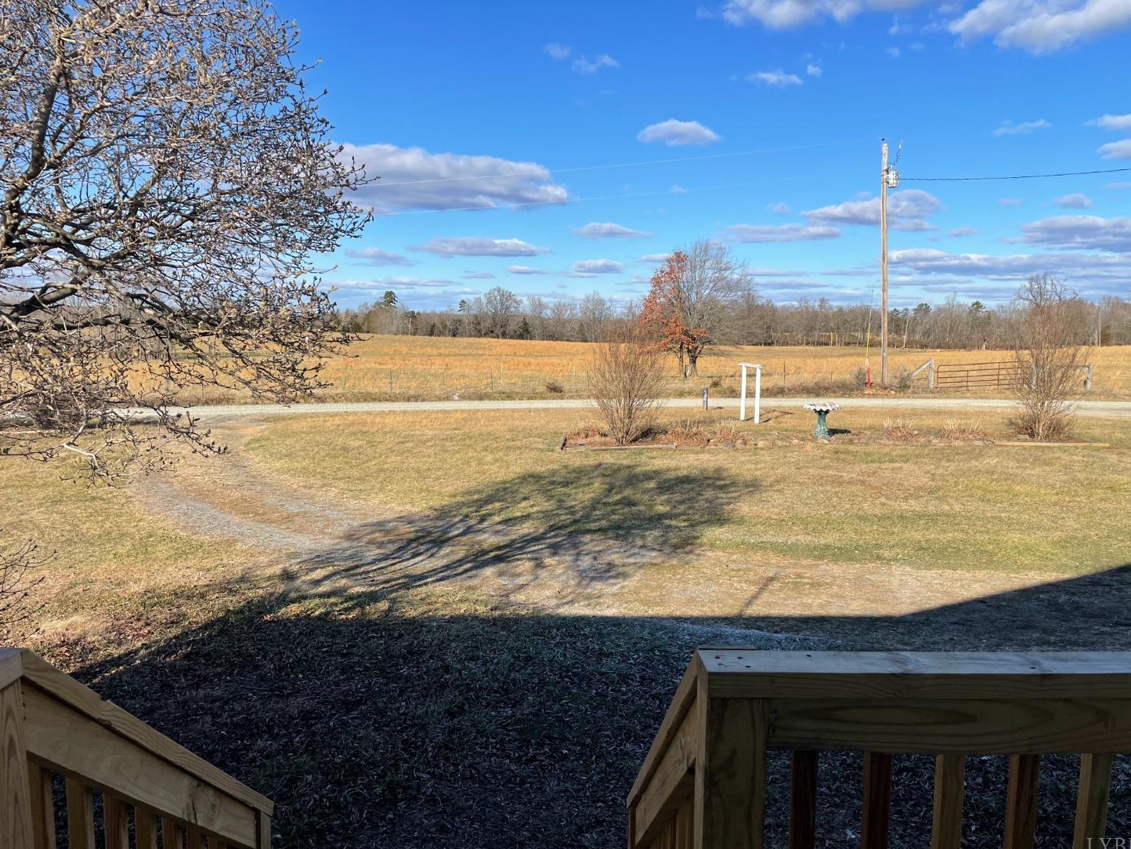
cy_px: 422
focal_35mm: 27
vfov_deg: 51.4
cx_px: 566
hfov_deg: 65.3
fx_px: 882
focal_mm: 4.2
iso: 32
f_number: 1.6
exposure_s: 1/3610
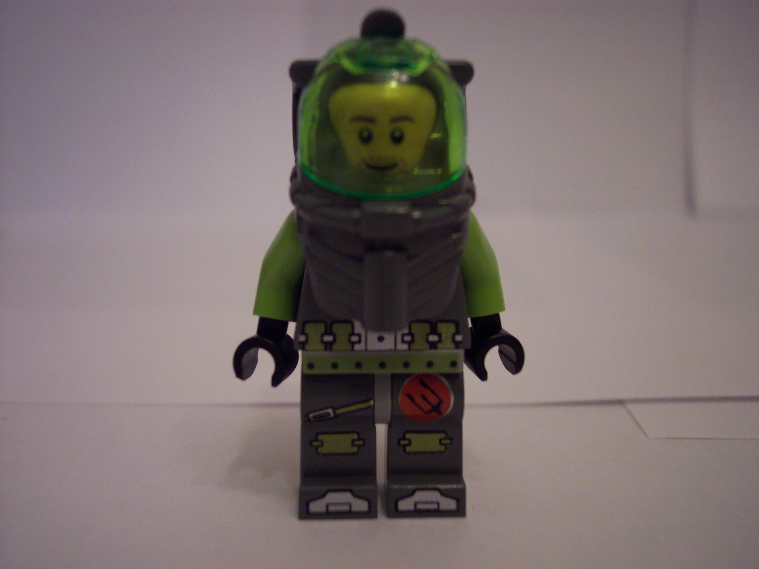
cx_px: 380
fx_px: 833
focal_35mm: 38
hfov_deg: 49.0
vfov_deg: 37.7
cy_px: 284
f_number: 2.8
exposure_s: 1/20
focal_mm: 8
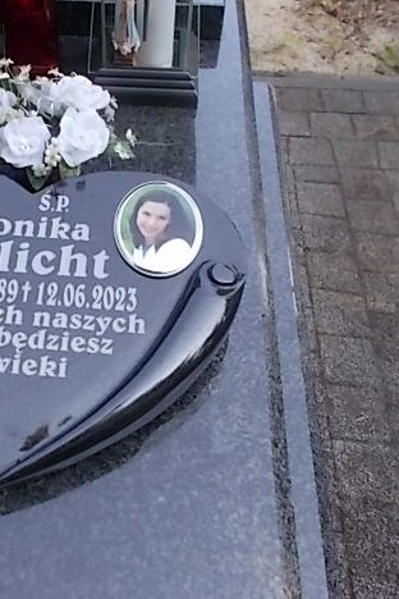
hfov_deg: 35.4
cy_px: 294
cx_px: 114
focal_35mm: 37
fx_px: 615
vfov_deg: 51.9
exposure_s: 1/125
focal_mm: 4.6
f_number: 3.2
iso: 80
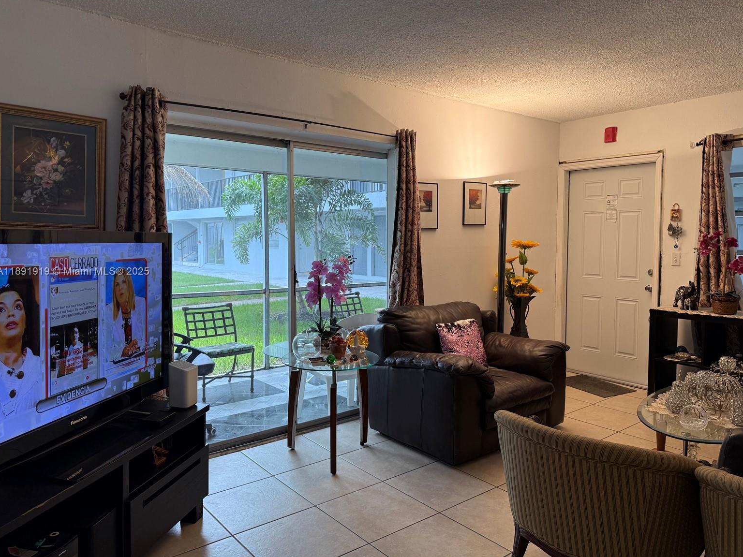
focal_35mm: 25
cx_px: 382
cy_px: 272
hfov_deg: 69.4
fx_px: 537
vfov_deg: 54.9
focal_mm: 6.76
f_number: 1.78
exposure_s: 1/239
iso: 125
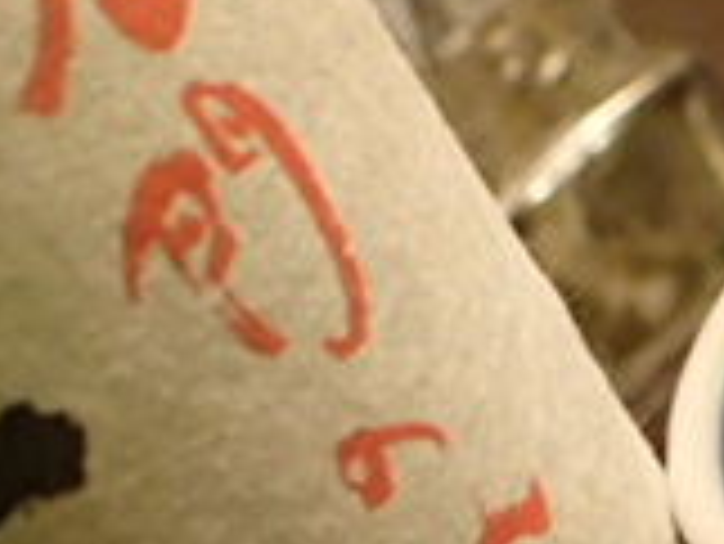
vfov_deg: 12.2
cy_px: 656
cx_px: 773
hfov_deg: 16.1
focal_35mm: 119
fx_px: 2491
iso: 800
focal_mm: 5.5
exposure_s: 1/30
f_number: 2.3
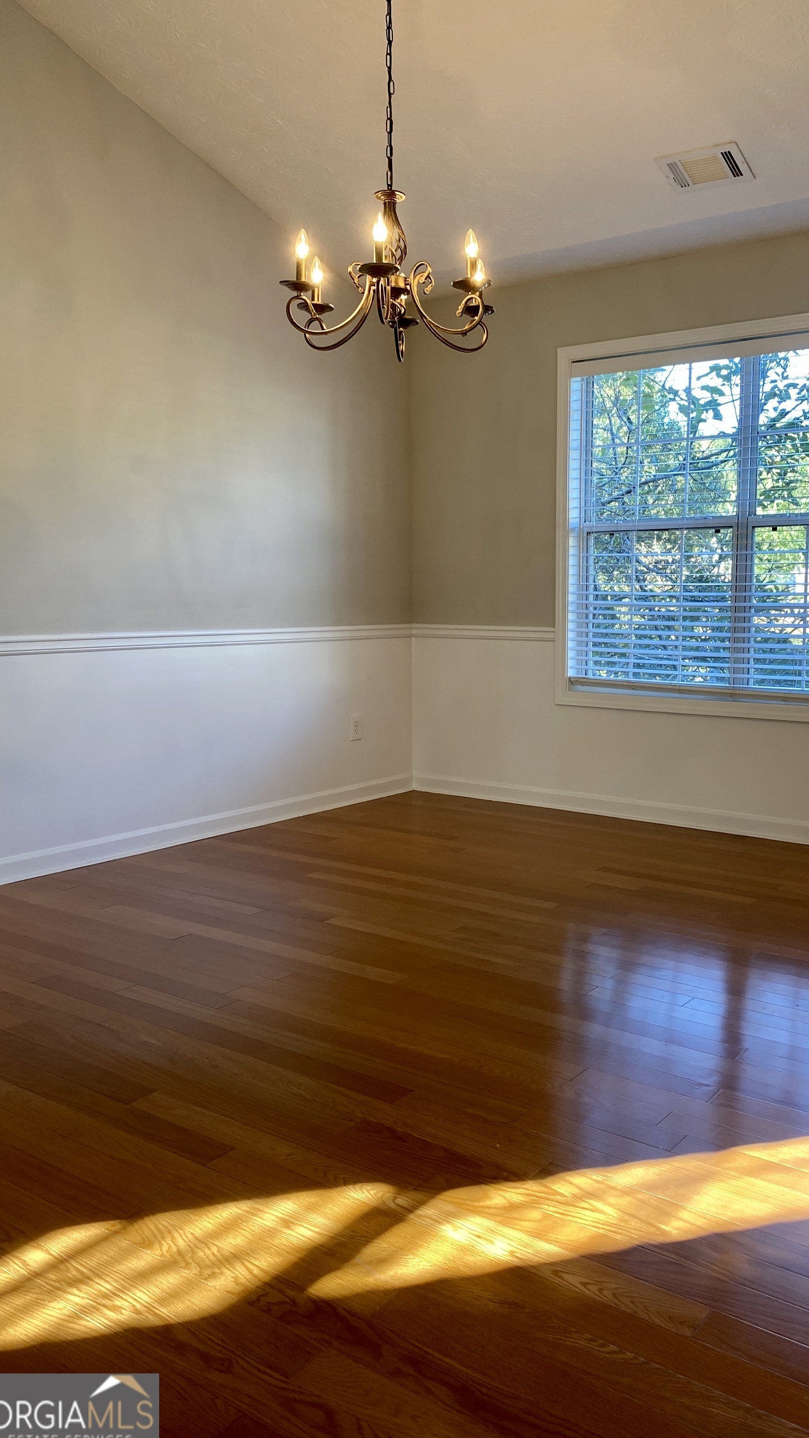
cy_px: 711
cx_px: 491
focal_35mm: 29
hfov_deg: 40.0
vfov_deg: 66.1
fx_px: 1106
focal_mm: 4.25
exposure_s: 1/120
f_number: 1.8
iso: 80
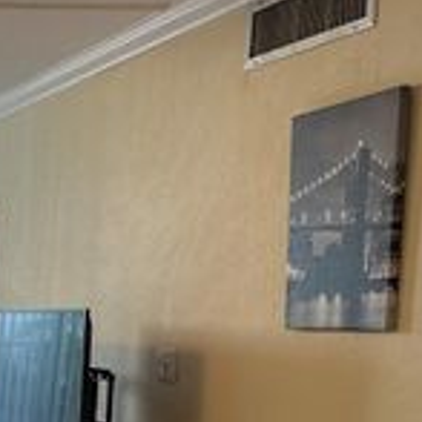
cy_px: 461
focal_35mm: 72
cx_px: -278
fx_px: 993
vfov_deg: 22.7
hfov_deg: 19.5
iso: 100
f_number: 1.78
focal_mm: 6.86
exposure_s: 1/120
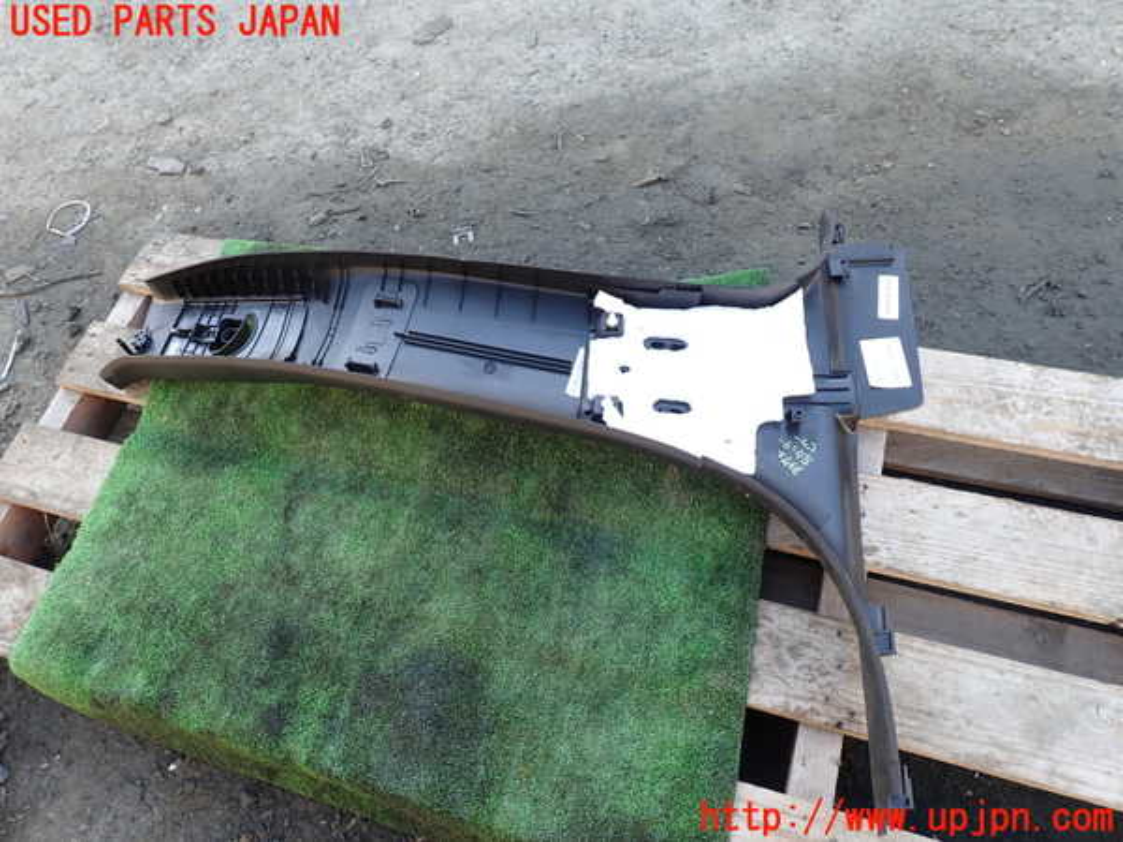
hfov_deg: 69.4
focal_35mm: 25
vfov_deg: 54.9
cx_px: 562
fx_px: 811
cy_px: 421
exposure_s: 1/80
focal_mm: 4.5
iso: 100
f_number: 2.8
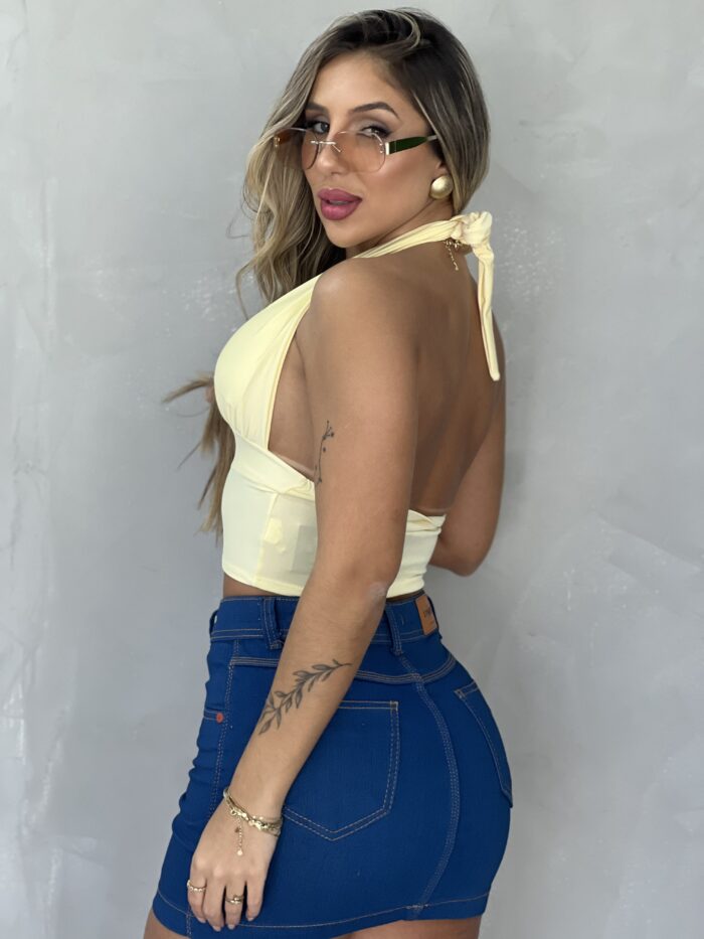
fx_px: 2087
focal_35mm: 77
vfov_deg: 25.3
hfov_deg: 19.1
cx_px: 352
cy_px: 470
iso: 125
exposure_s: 1/120
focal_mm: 9
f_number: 2.8
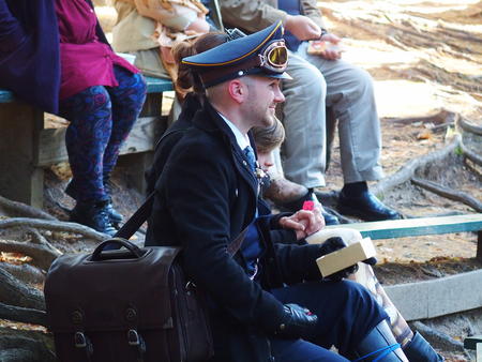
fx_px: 3065
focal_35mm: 220
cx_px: 241
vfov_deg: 6.8
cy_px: 181
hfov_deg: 9.0
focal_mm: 46.7
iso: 800
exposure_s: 1/80
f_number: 2.8
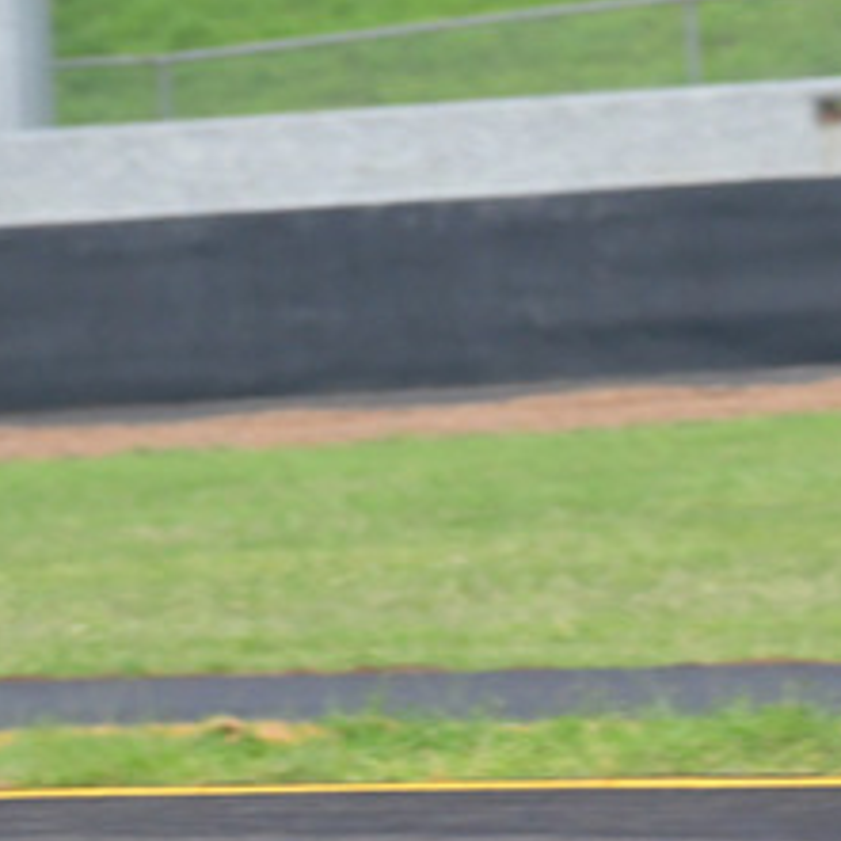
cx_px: 1168
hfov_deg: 1.2
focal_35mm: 1476
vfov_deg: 1.2
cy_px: 757
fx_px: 40571
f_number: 10
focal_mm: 320
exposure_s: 1/640
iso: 1250
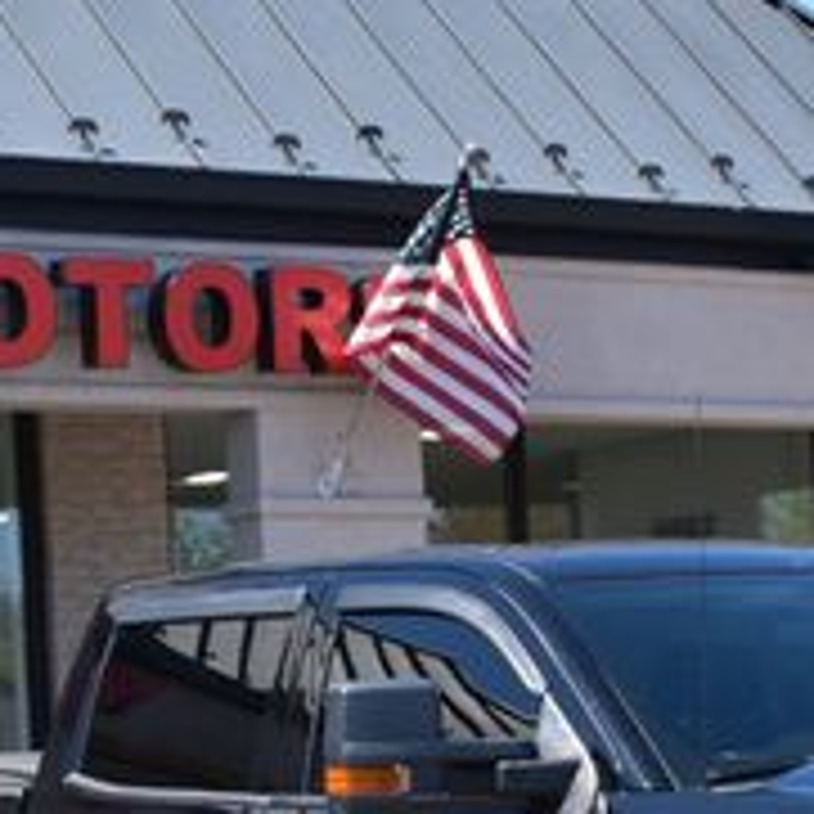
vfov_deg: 14.6
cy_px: 850
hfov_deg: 14.9
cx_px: 274
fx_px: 3113
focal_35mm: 117
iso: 400
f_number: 11
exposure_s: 1/400
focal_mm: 26
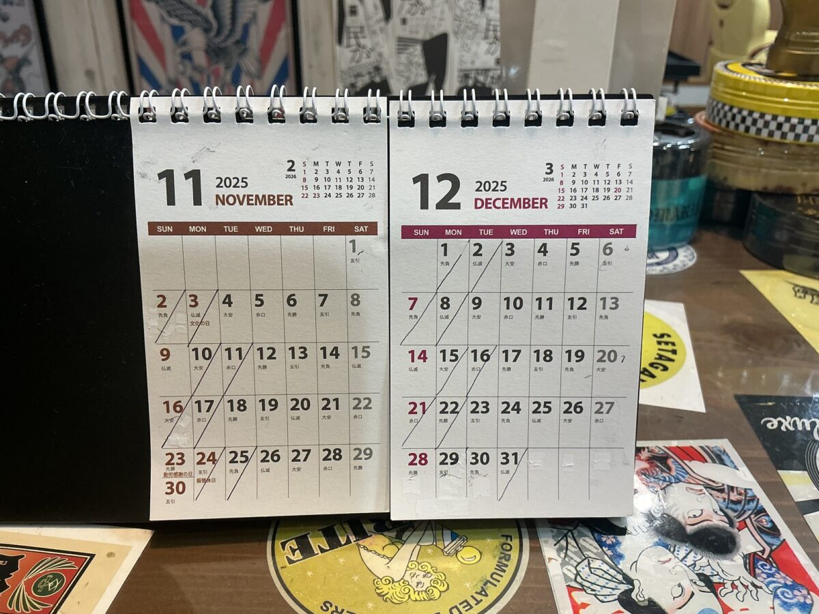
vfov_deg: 48.2
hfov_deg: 61.7
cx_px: 410
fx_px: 686
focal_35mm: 29
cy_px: 307
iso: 50
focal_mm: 3
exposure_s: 1/60
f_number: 1.8
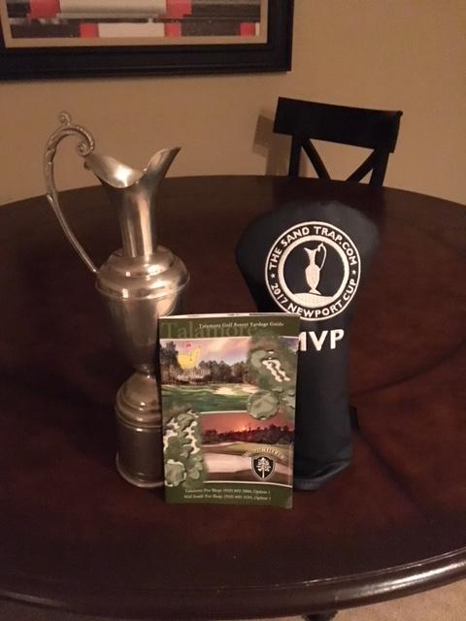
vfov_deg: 61.7
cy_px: 310
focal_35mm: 29
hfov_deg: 48.2
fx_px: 521
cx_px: 233
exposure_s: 1/15
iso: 2000
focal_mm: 4.15
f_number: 2.2
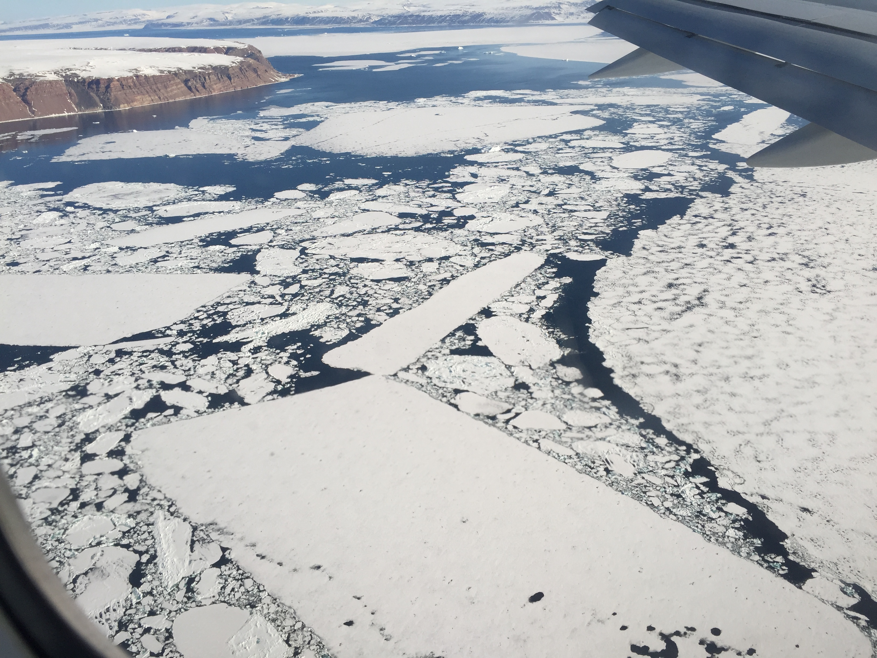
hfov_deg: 61.7
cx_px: 438
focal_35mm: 29
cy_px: 329
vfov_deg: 48.2
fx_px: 735
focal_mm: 4.15
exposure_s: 1/2326
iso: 32
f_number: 2.2
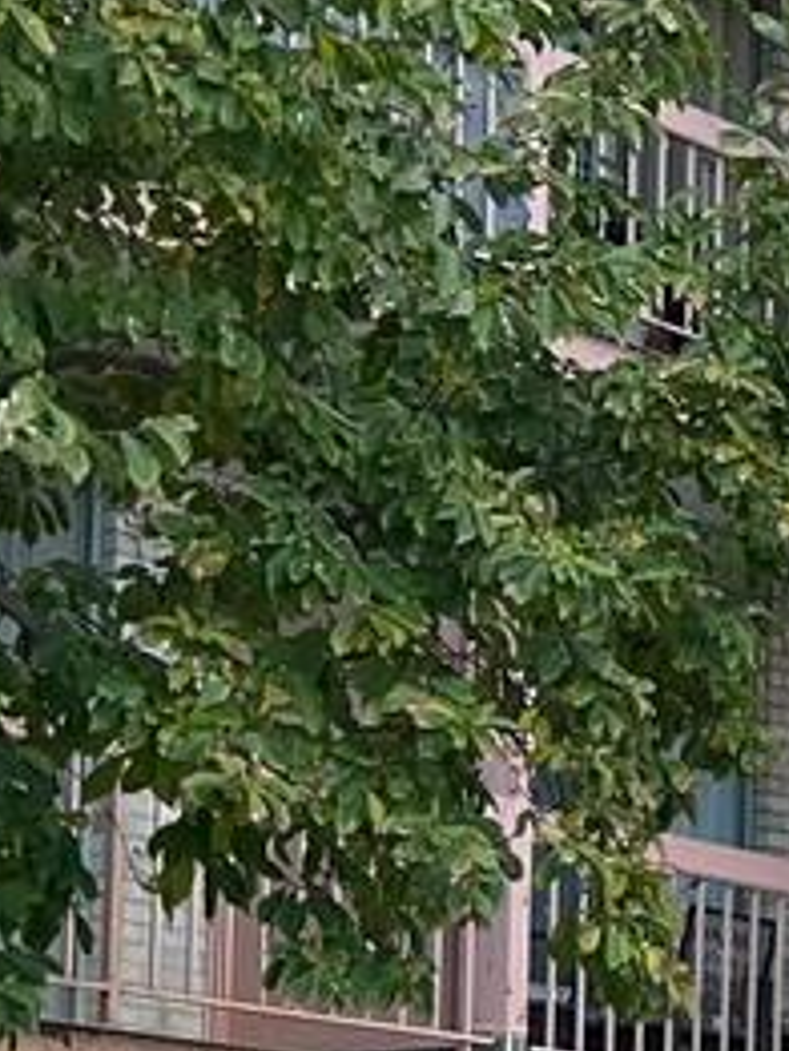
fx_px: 4646
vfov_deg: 12.7
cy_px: 1083
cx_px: 1610
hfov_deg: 9.1
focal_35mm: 153
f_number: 1.5
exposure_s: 1/518
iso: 32
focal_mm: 5.7
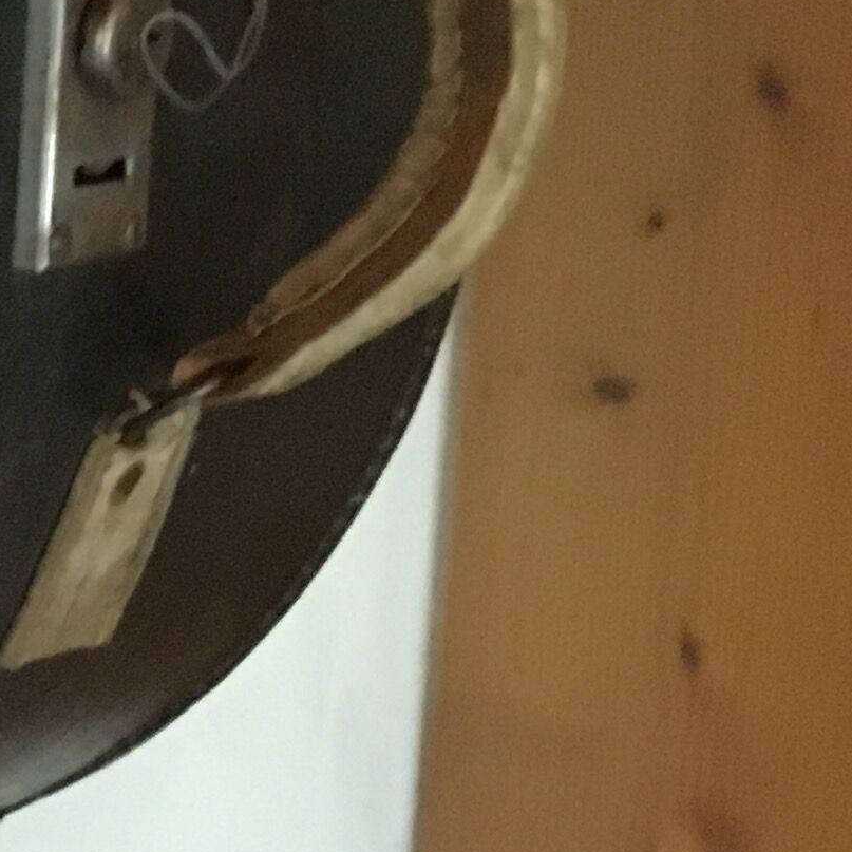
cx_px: -1252
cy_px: 13
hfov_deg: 11.2
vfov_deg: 13.5
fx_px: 3564
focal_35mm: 128
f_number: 2.2
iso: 250
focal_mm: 4.15
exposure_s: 1/17
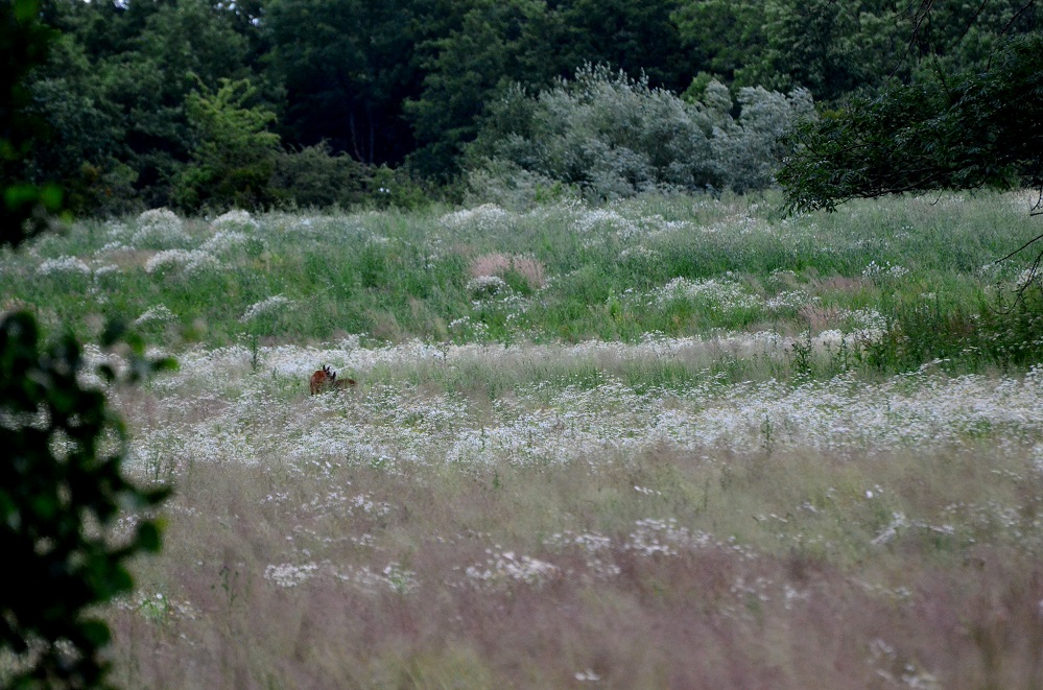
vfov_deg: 3.0
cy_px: 345
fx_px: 13006
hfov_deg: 4.6
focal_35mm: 450
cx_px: 522
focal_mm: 300
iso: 3200
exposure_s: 1/1600
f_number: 5.6
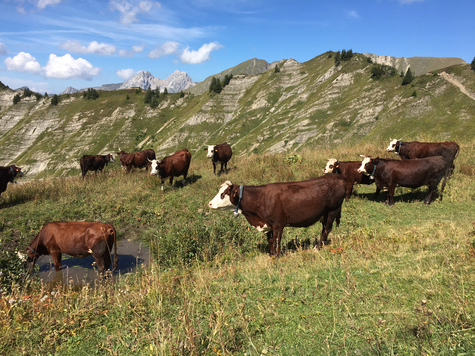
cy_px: 178
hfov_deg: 61.7
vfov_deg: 48.2
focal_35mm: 29
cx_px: 238
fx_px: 398
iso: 25
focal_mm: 4.15
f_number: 2.2
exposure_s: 1/1350
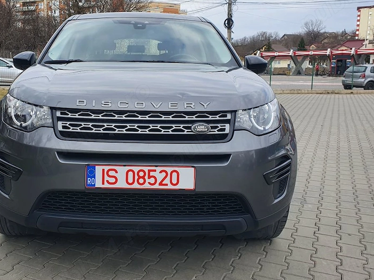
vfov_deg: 38.6
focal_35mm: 37
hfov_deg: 49.7
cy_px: 133
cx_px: 140
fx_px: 400
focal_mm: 4.32
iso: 50
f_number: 2.4
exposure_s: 1/502
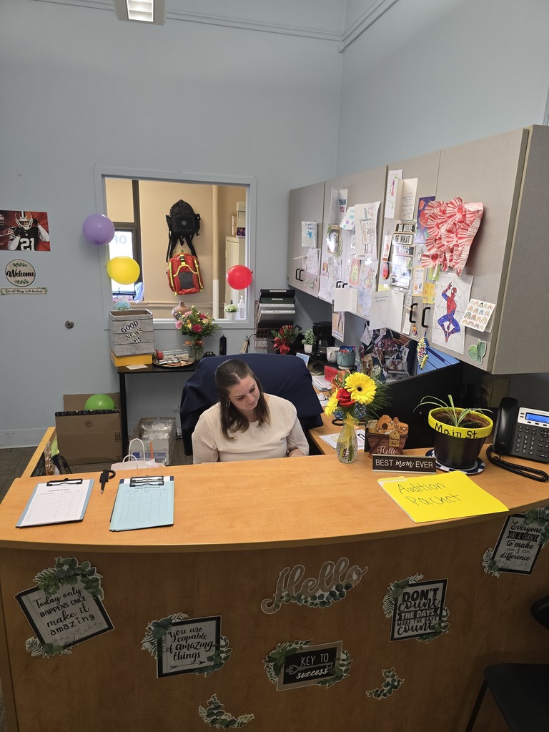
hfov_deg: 58.9
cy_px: 366
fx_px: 486
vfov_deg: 73.9
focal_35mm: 23
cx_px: 274
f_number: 1.7
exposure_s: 1/120
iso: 250
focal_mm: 6.3
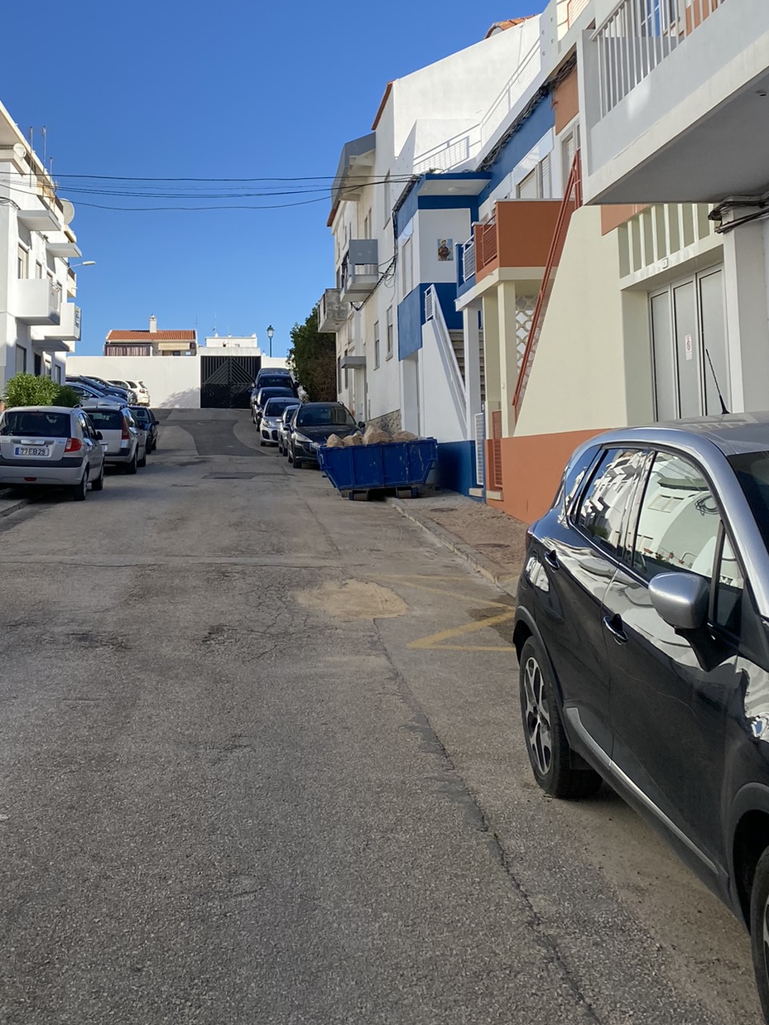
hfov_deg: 33.0
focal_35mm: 43
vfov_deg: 42.9
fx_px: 1273
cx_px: 192
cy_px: 301
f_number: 1.8
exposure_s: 1/2890
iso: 32
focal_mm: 4.25
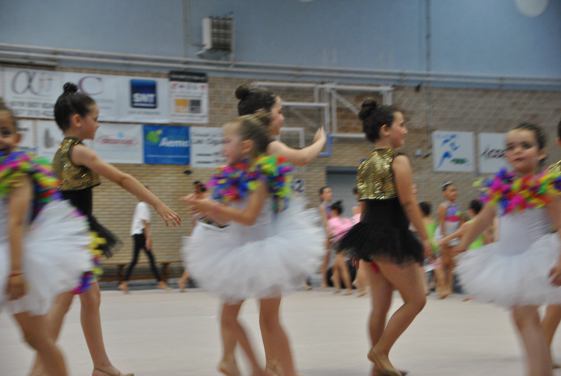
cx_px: 280
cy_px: 188
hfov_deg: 24.6
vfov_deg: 16.6
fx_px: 1287
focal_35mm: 82
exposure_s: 1/100
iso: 800
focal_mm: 55
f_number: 5
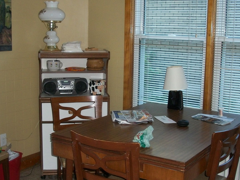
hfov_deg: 36.1
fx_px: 367
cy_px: 104
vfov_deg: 27.5
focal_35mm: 53
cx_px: 104
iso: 160
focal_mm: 6.3
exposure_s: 1/30
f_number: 3.1
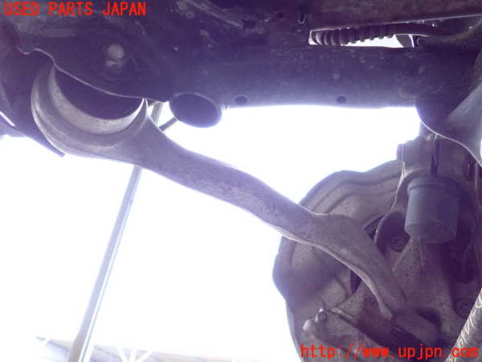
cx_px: 241
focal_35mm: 30
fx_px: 418
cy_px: 181
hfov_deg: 60.0
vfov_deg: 46.8
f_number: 2.3
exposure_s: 1/125
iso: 1250
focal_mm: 5.4
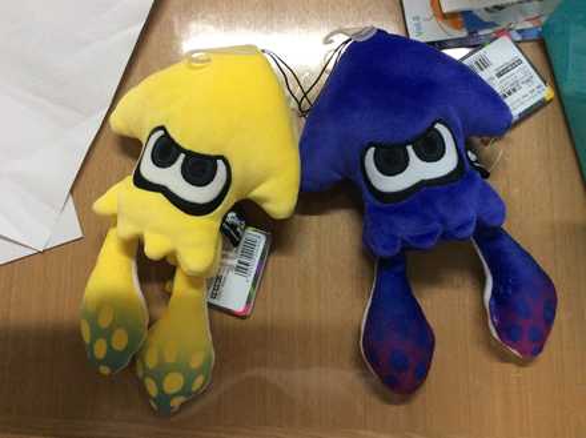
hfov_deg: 56.9
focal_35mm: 32
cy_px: 219
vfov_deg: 44.1
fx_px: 541
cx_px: 293
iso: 160
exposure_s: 1/24
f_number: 2.4
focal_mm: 3.3
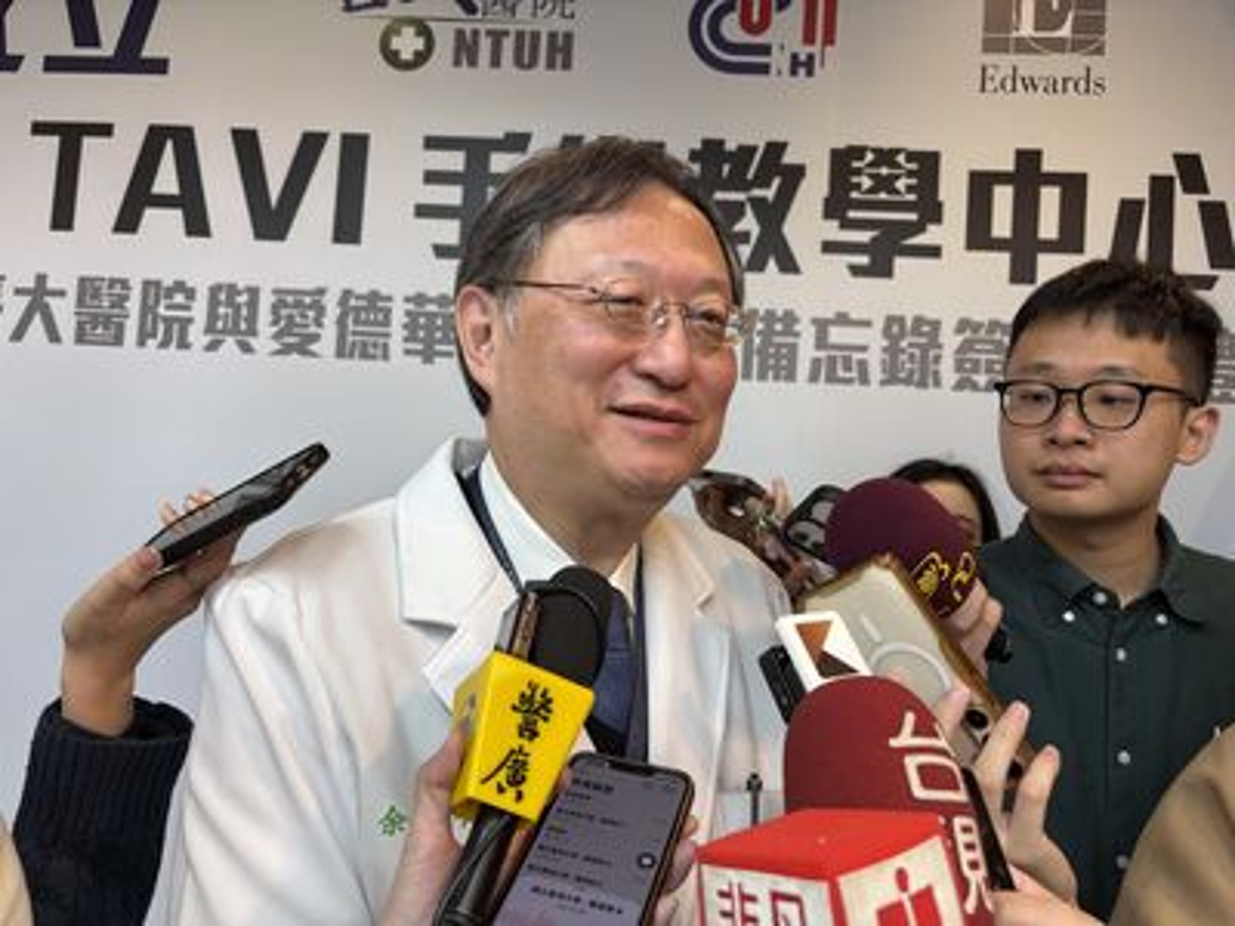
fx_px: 928
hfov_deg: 67.3
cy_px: 463
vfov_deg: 53.1
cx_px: 618
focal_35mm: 26
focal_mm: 5.96
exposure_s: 1/120
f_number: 1.6
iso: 100
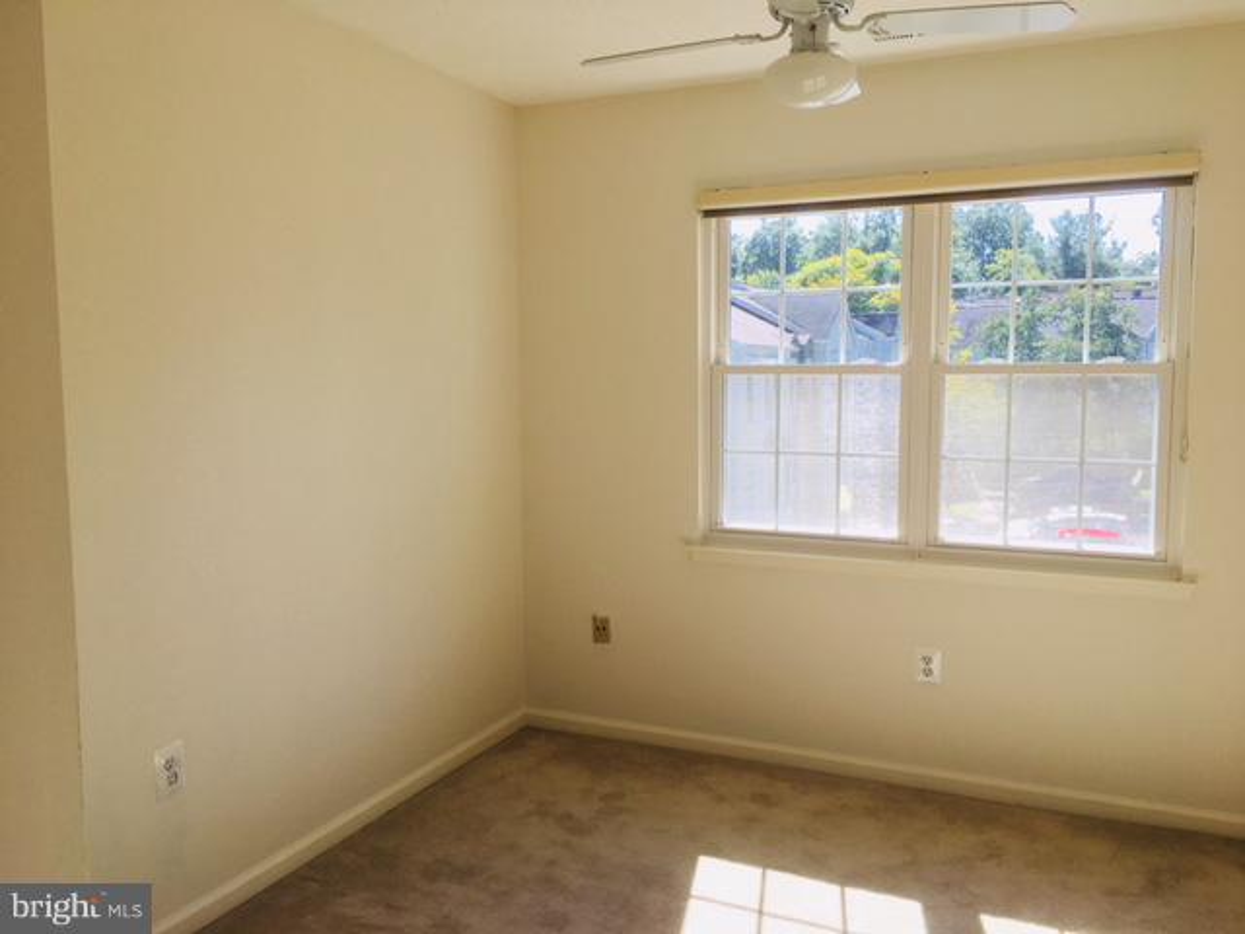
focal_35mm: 29
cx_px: 622
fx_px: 1043
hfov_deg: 61.7
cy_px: 467
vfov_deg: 48.2
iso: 25
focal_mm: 4.15
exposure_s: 1/409
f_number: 2.2
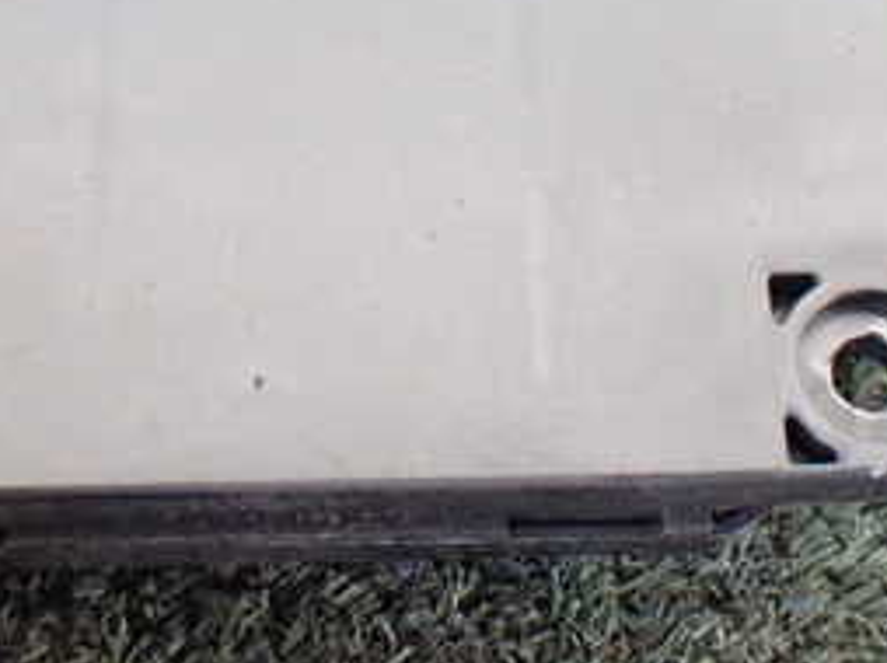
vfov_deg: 20.3
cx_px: 367
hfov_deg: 27.4
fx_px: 1818
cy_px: 91
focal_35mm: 71
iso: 800
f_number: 2.3
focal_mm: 5.4
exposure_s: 1/30
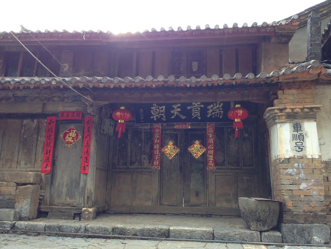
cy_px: 124
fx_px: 316
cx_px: 166
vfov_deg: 42.9
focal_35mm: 33
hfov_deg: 55.4
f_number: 2.4
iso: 50
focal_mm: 4.12
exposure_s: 1/130
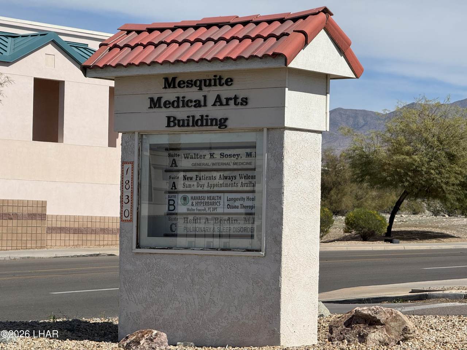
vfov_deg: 12.3
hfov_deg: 16.4
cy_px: 175
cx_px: 234
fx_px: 1619
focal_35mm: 120
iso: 50
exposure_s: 1/3195
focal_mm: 15.66
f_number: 2.8
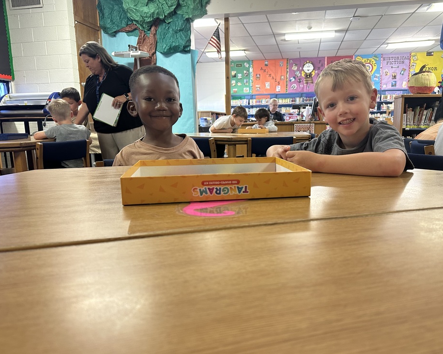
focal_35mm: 26
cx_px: 240
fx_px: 341
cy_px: 180
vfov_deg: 54.9
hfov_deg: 65.9
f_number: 1.78
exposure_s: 1/60
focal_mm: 6.86
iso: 250
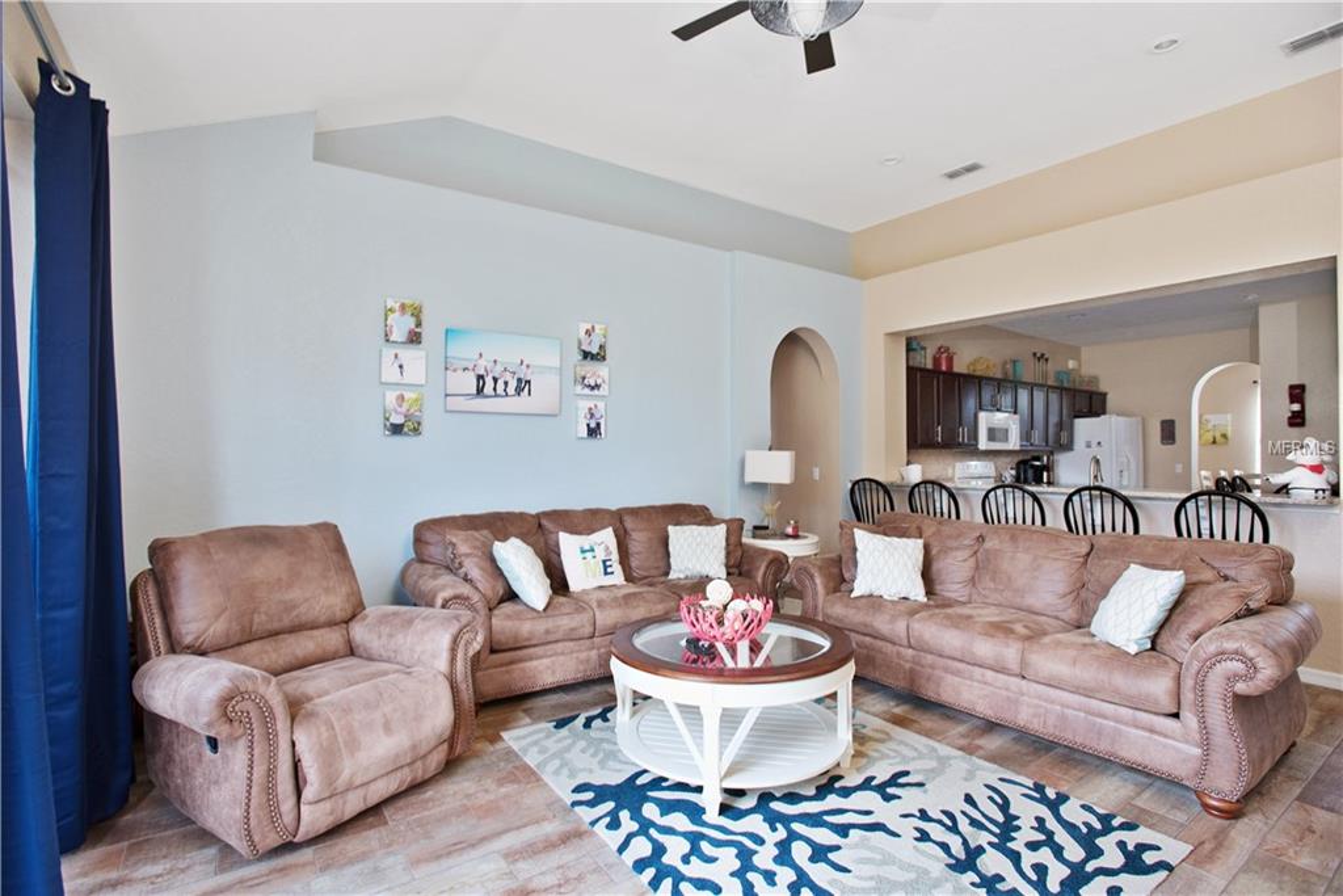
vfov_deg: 70.5
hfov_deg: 93.3
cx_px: 672
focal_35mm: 17
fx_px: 634
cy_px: 448
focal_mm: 17
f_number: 5.6
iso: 800
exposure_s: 3
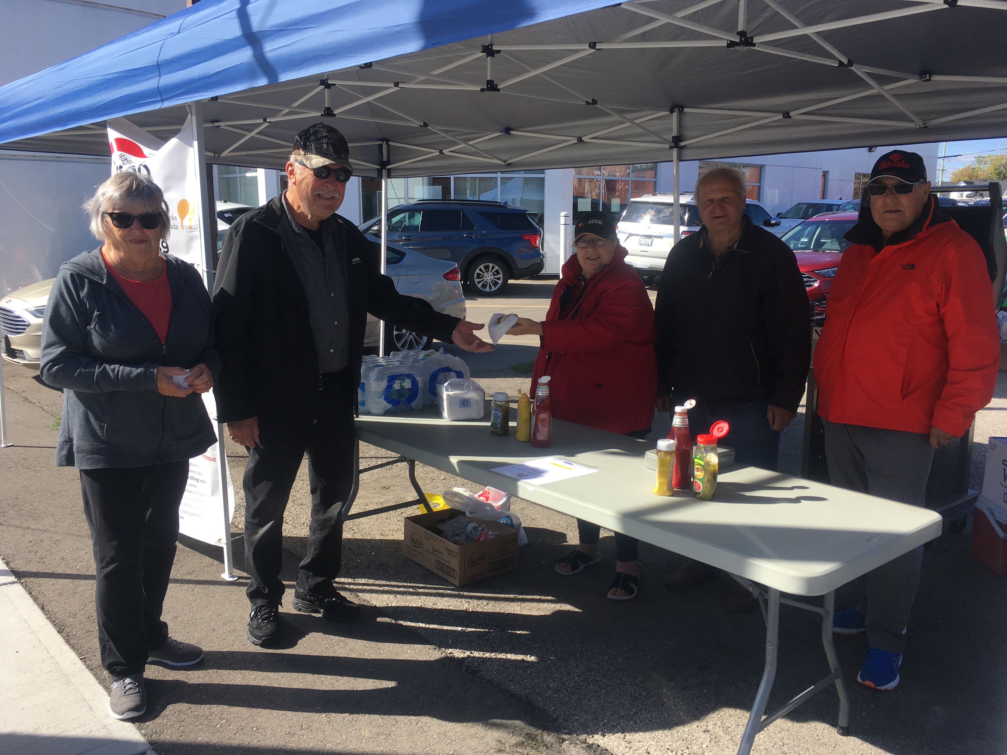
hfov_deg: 61.7
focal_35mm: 29
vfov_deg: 48.2
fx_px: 844
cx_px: 504
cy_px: 378
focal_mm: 4.15
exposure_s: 1/1115
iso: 25
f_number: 2.2
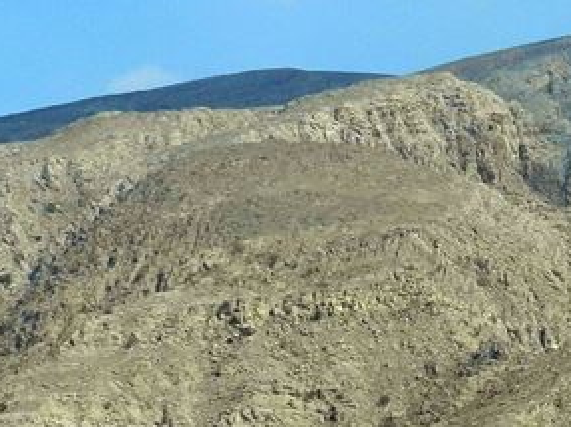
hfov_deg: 8.0
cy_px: 334
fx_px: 4007
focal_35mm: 243
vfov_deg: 6.1
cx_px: 784
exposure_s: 1/800
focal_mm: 12.1
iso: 160
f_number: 5
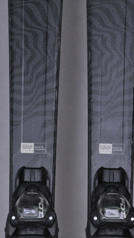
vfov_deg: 12.9
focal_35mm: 167
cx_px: 73
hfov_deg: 7.3
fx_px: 1050
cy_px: 120
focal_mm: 105
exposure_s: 1/125
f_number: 11
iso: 3200
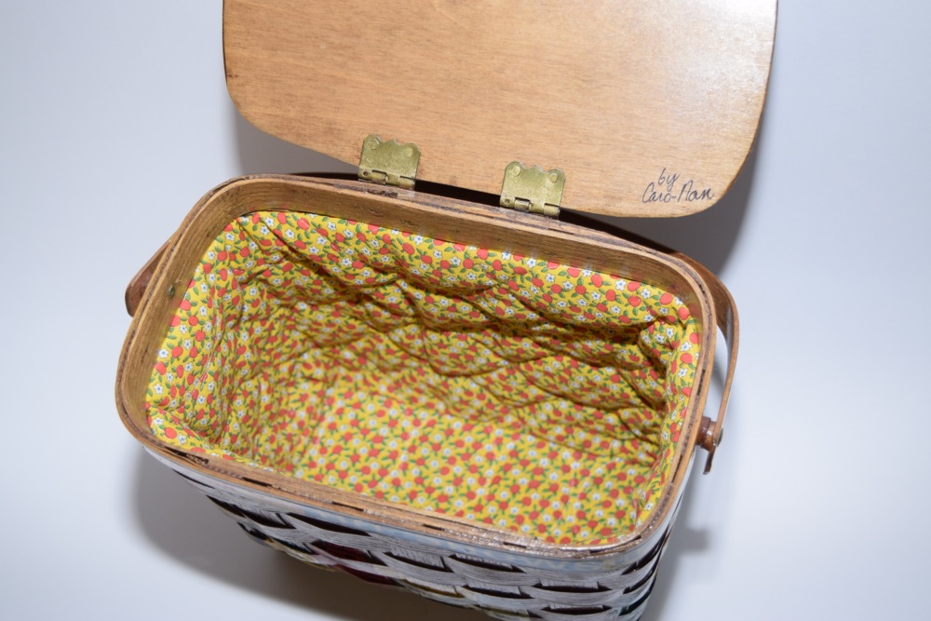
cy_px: 310
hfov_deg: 38.9
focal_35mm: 51
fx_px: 1319
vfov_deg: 26.5
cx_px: 466
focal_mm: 34
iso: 280
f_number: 4.5
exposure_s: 1/60
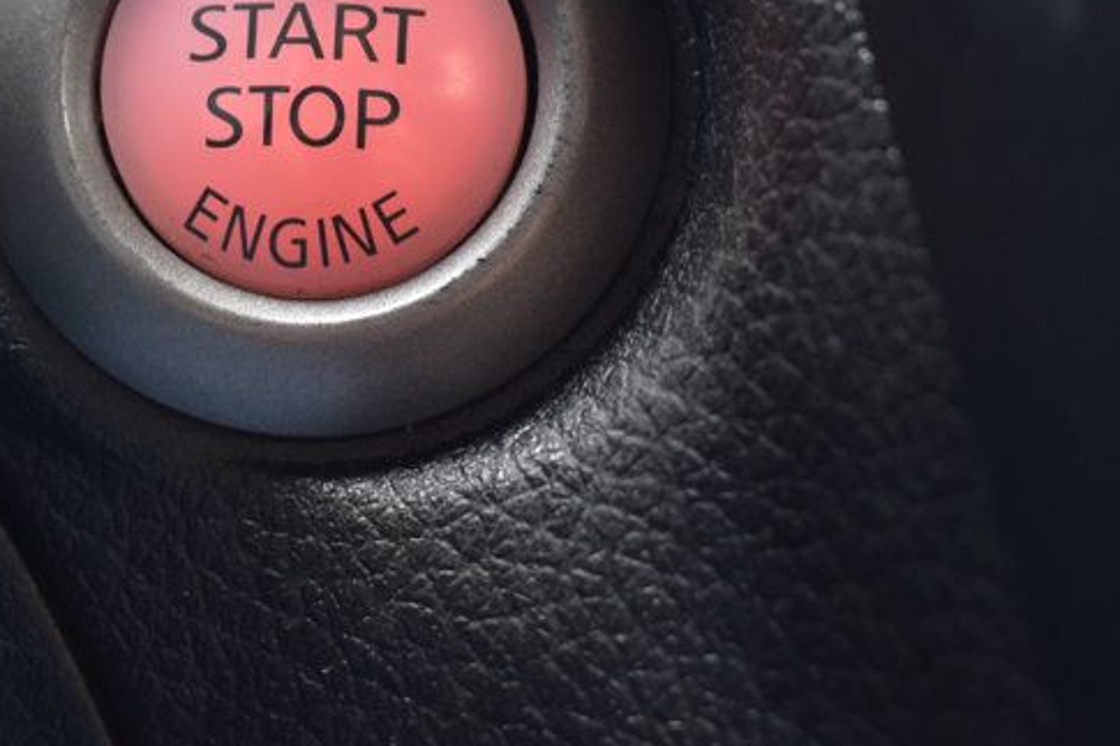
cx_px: 233
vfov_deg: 11.9
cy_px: -12
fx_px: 3545
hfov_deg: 17.8
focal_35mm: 114
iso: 400
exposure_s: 1/15
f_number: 6.3
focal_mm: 36
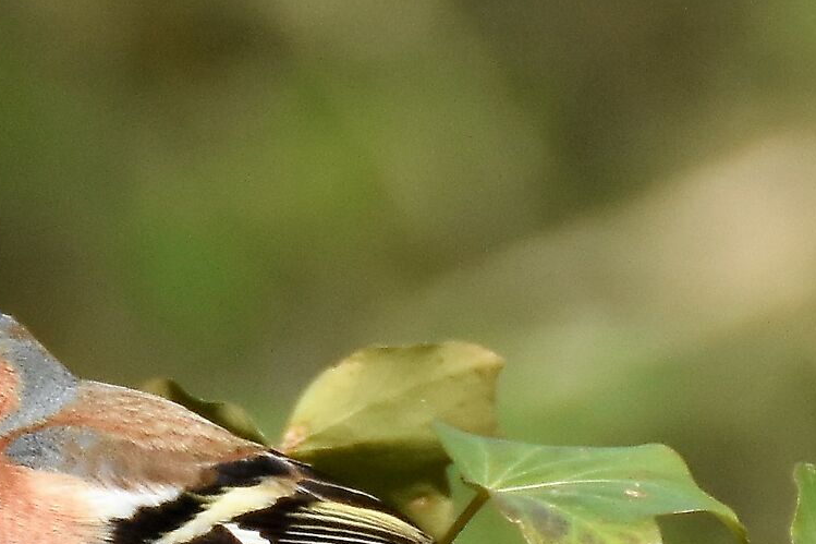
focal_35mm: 1297
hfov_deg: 1.6
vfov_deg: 1.1
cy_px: 408
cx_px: -103
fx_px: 29390
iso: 800
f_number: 5.6
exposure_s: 1/1000
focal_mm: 270
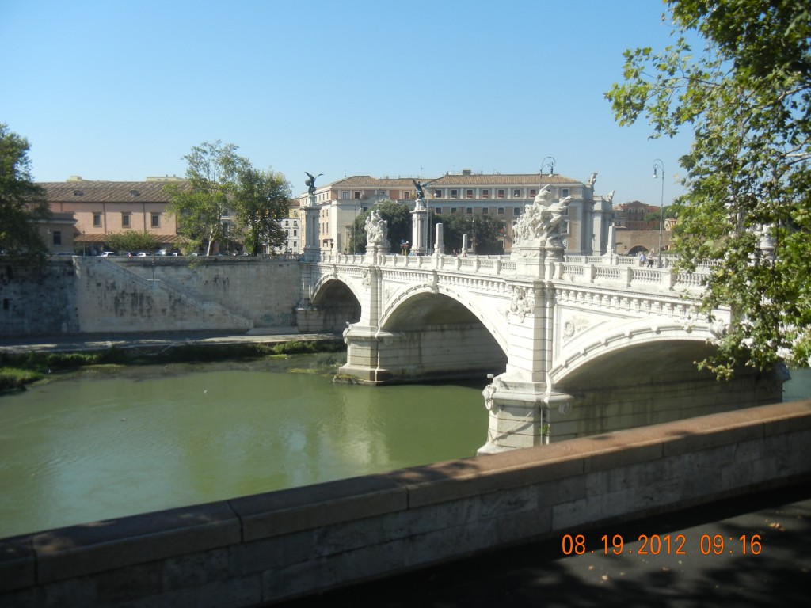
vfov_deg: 46.8
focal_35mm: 30
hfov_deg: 60.0
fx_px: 703
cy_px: 304
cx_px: 406
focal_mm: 5.4
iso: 160
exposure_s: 1/316
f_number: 7
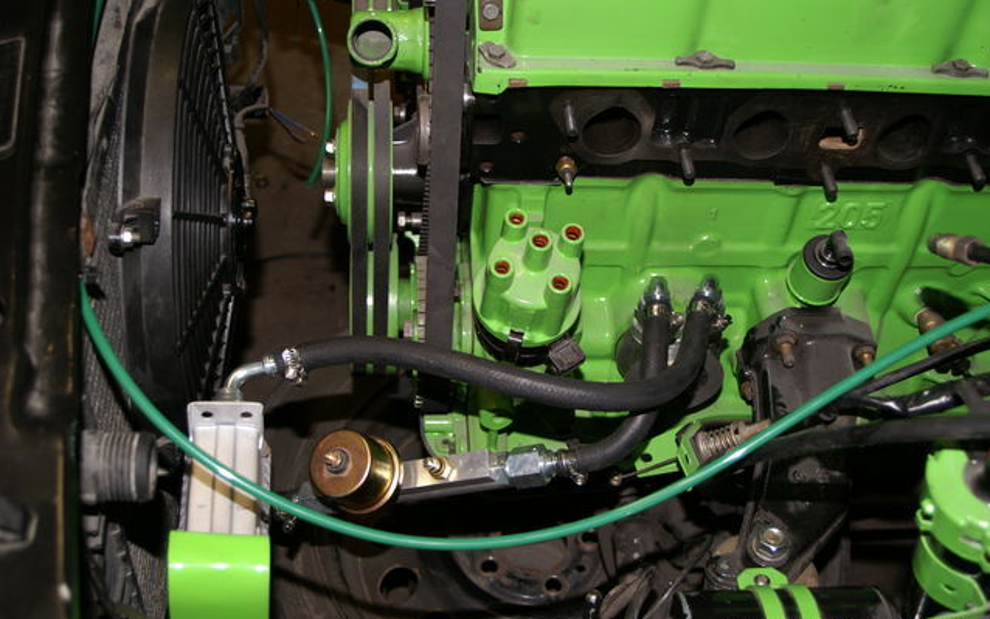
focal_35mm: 46
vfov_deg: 28.0
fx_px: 1241
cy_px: 315
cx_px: 495
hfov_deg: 43.5
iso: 200
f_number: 5.6
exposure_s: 1/60
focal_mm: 30
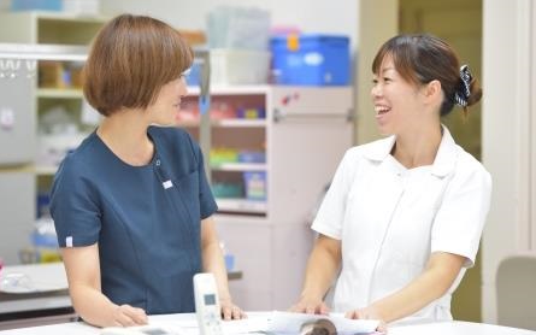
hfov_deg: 17.5
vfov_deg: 11.0
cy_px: 160
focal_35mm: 119
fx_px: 1738
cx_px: 267
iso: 1600
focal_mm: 116
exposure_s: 1/125
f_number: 3.5
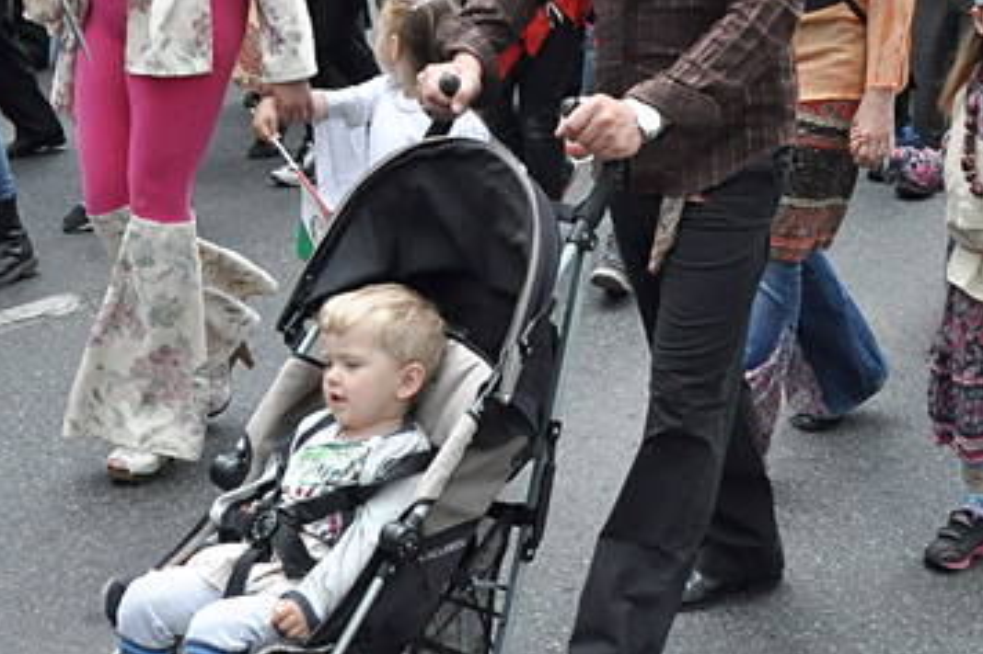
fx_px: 2052
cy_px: 112
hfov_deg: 26.9
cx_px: 442
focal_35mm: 75
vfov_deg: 17.9
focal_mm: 21
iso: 1250
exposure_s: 1/500
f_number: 11
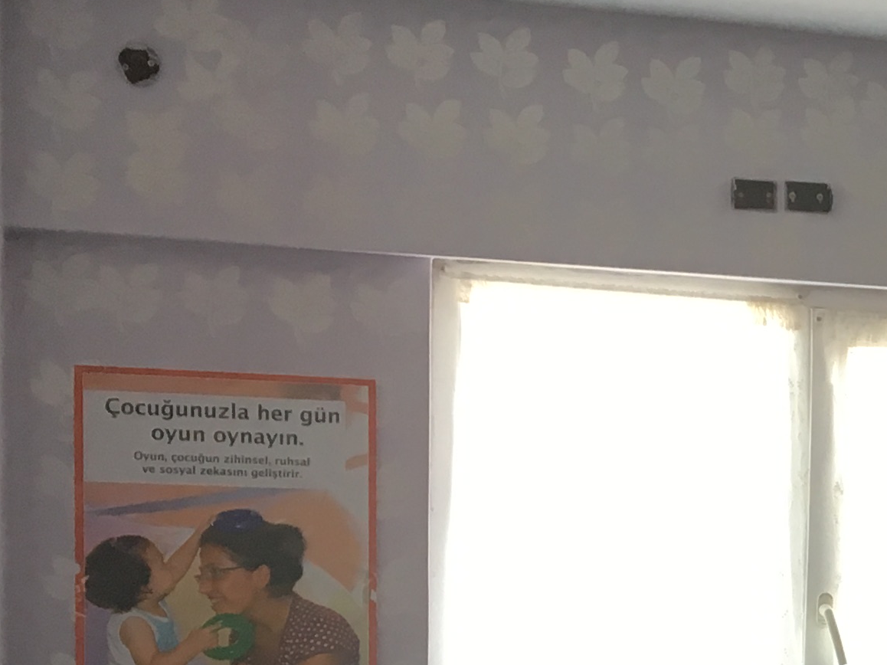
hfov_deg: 17.8
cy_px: 736
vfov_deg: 14.3
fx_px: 2587
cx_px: 1242
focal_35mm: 101
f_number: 2.2
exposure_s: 1/33
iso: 64
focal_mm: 4.15
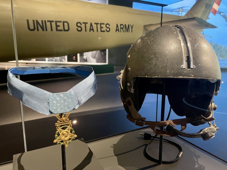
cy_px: 85
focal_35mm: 26
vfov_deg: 53.1
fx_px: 170
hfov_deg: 67.3
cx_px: 114
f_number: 1.6
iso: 800
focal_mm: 4.2
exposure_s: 1/27
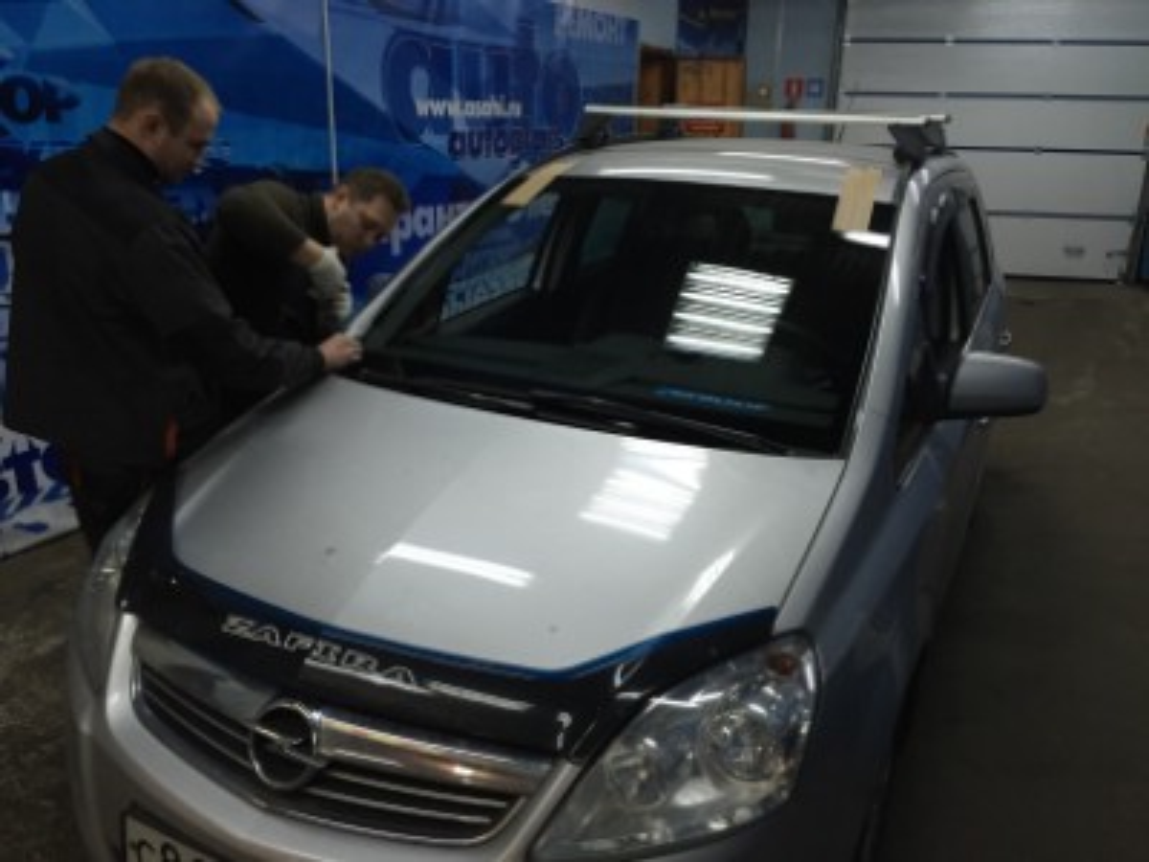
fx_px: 963
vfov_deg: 48.2
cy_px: 431
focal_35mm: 29
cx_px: 574
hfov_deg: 61.7
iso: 64
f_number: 2.2
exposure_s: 1/33
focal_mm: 4.15
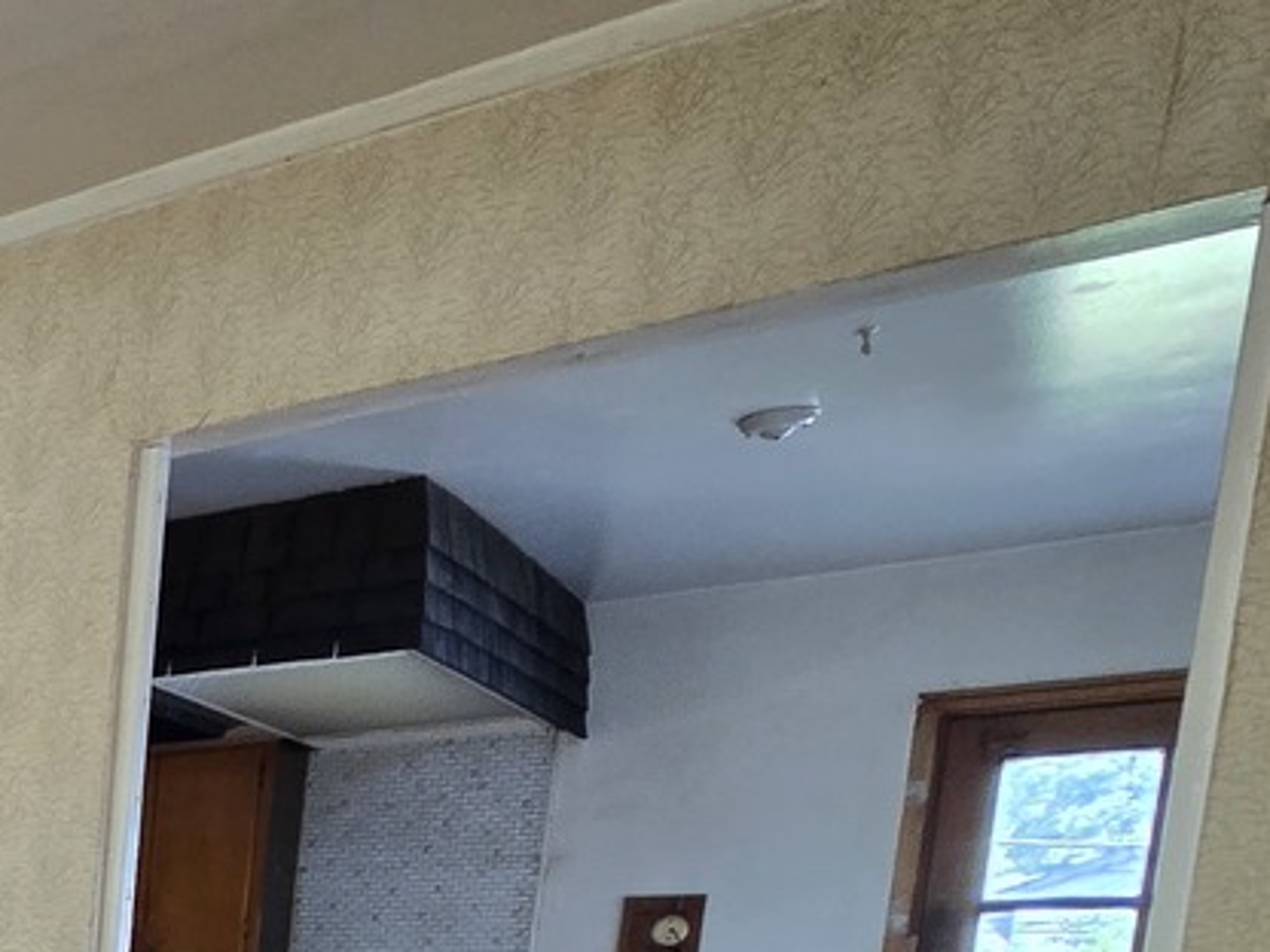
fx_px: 1651
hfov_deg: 24.8
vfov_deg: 26.4
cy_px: 1297
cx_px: -852
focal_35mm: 45
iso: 160
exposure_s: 1/60
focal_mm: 2.2
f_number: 2.2
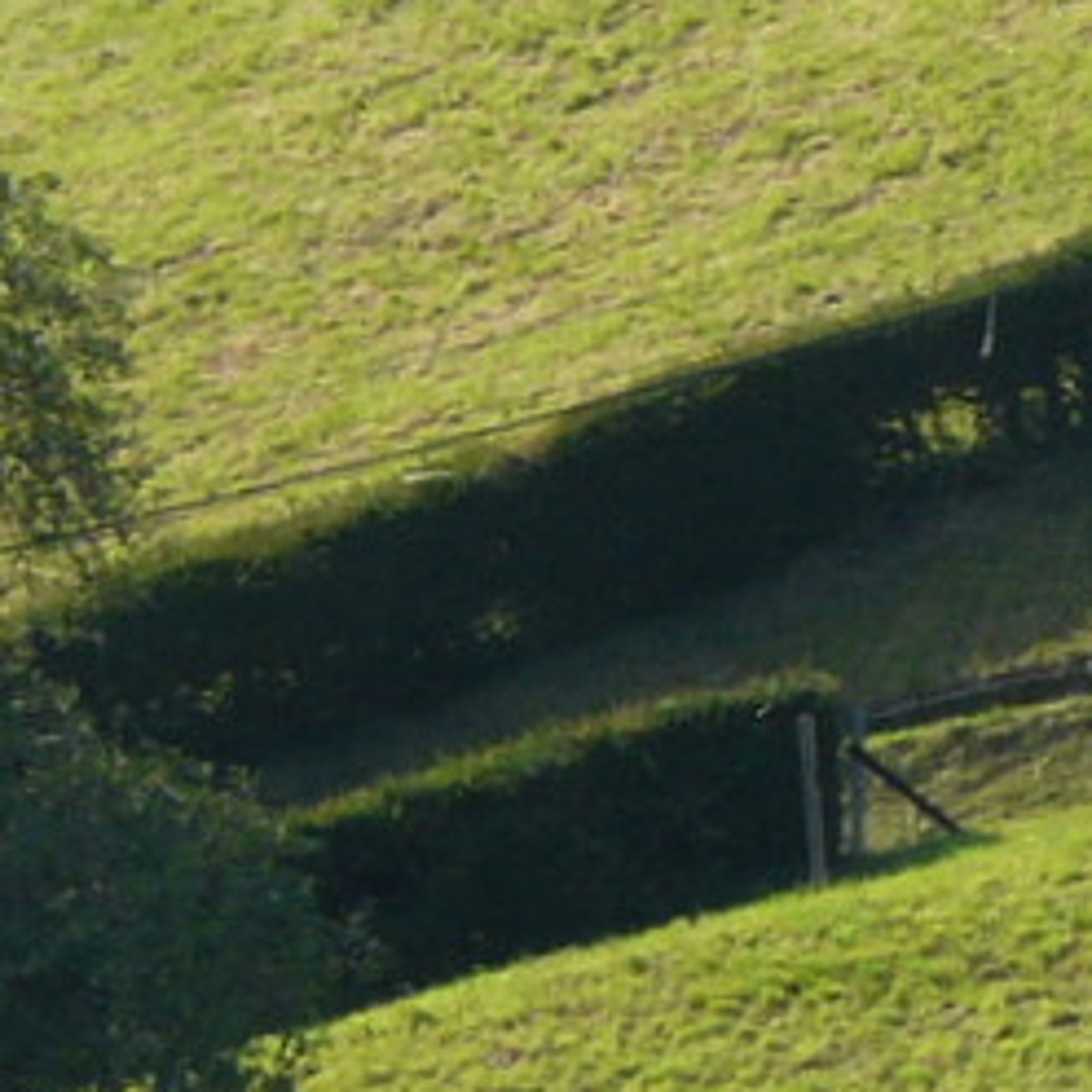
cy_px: 286
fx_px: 36583
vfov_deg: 1.7
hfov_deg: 1.7
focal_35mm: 1025
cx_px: 2158
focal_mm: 47.5
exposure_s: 1/250
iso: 100
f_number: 5.6
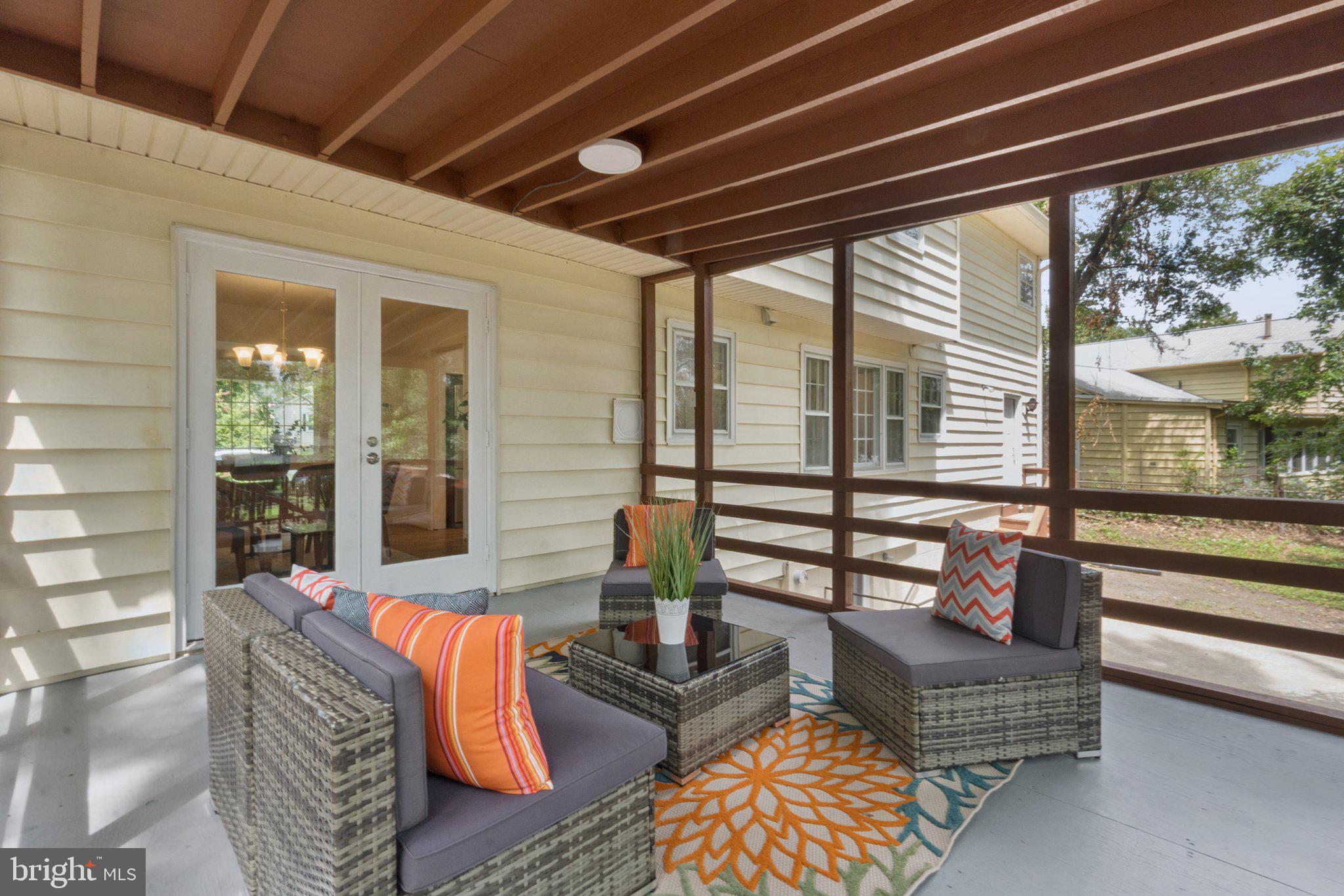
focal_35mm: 15
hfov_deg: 100.4
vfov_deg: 77.3
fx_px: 560
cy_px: 448
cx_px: 672
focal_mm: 10
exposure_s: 1/5
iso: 250
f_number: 22
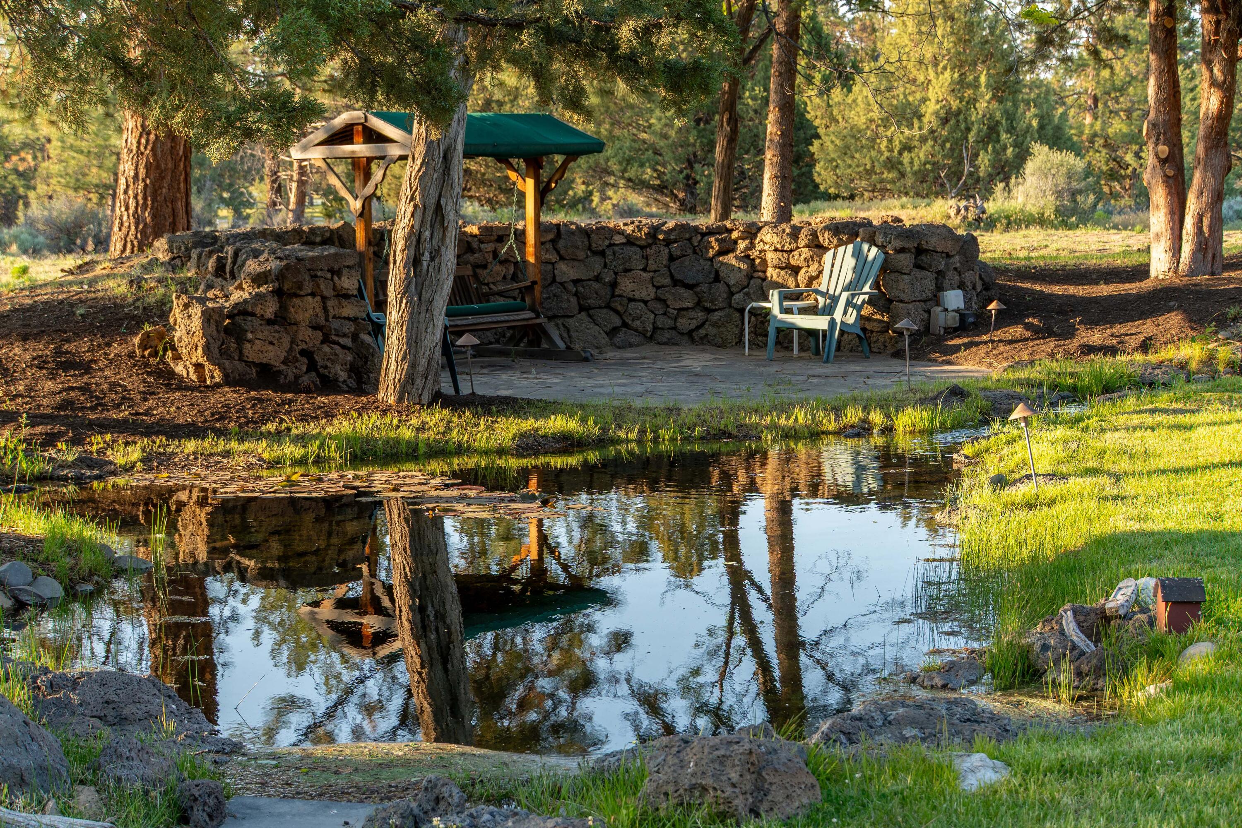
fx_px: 6865
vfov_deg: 6.9
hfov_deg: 10.3
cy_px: 414
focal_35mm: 199
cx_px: 621
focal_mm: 133
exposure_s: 1/80
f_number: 7.1
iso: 200
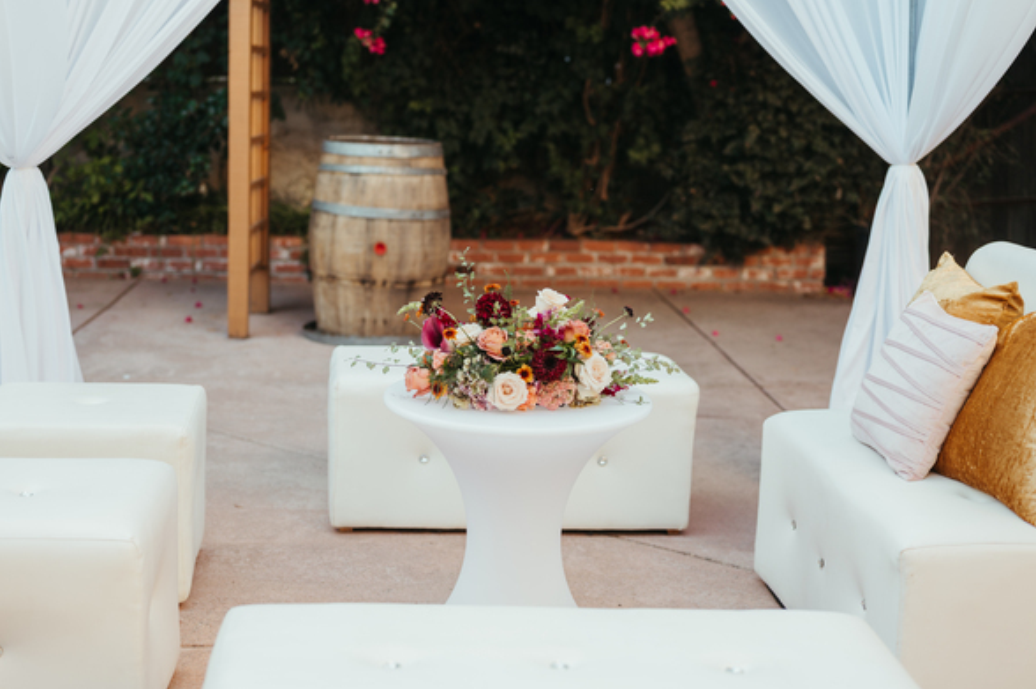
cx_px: 509
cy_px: 348
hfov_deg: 38.9
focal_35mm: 51
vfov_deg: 26.4
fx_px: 1466
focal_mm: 50
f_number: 2.5
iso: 250
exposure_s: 1/400
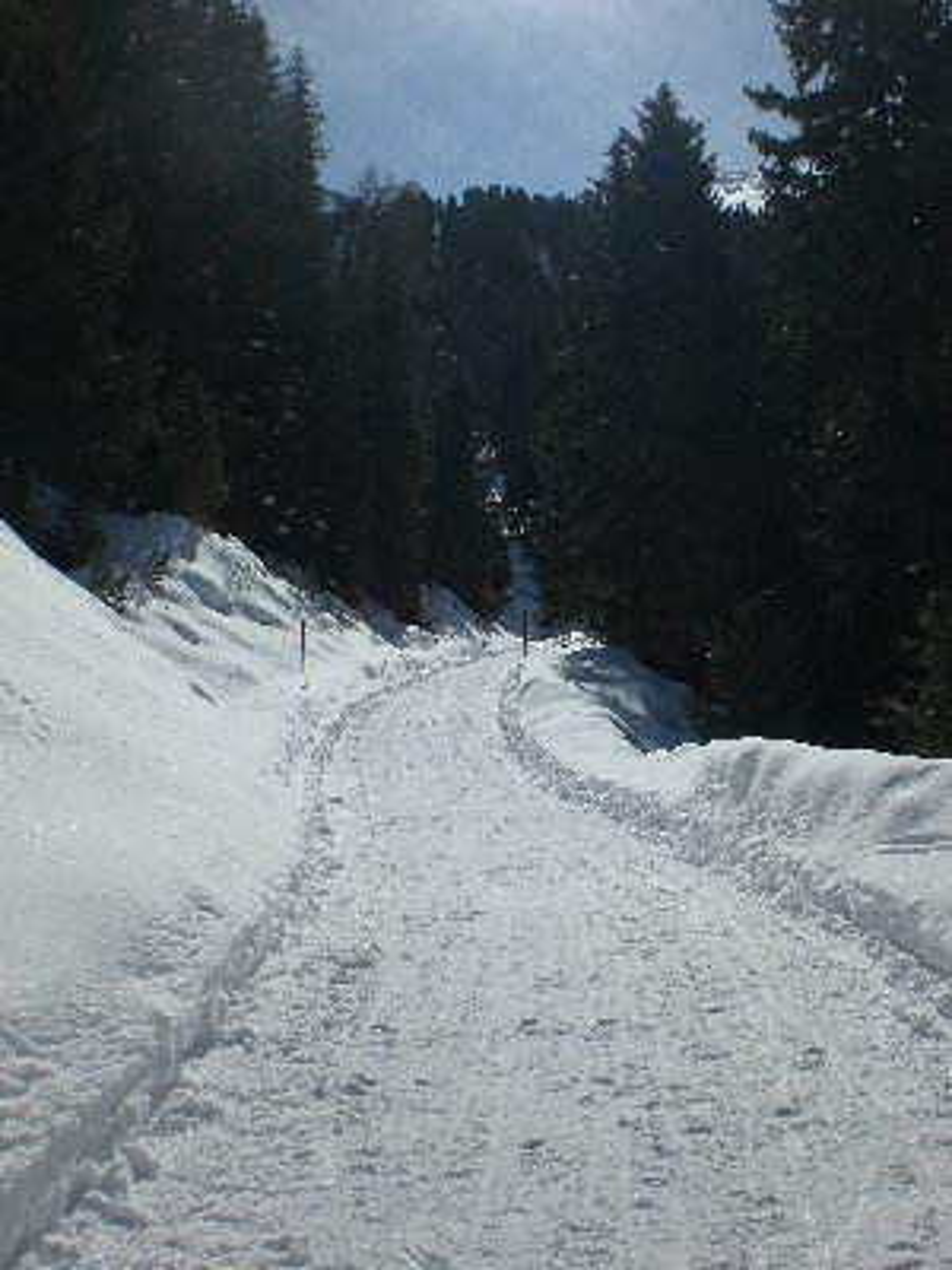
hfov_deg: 37.7
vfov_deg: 49.0
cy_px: 635
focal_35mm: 38
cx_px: 476
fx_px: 1393
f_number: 4.4
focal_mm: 6.3
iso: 50
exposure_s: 1/2000
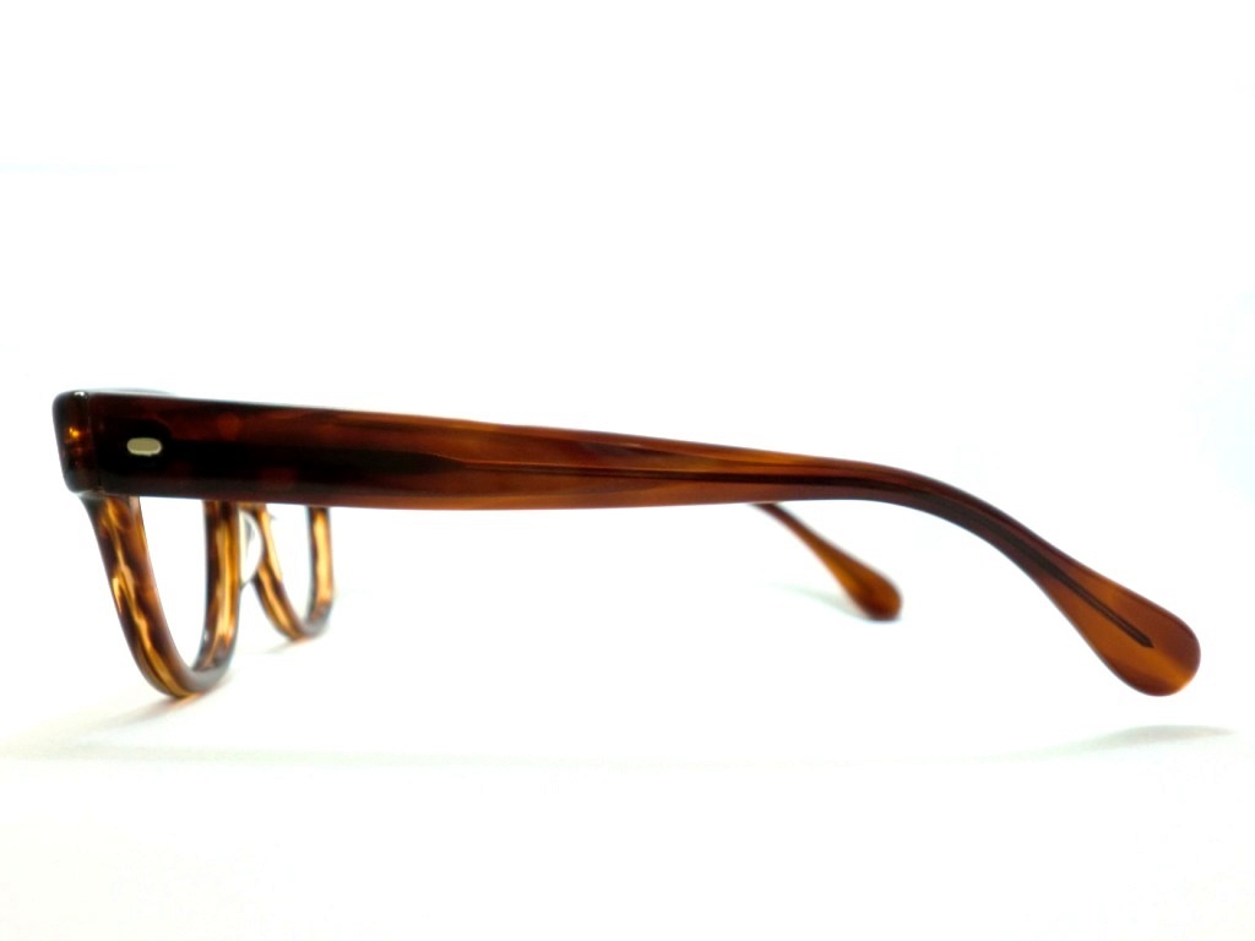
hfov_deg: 58.4
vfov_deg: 45.4
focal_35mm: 31
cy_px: 470
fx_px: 1124
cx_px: 628
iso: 160
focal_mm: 5.58
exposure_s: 1/60
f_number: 2.8
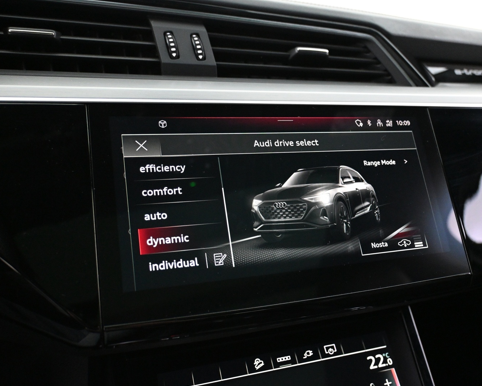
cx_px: 277
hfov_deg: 51.5
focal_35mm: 35
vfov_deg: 42.4
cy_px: 194
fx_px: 497
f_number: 3.8
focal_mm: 20.5
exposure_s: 1/30
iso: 4000
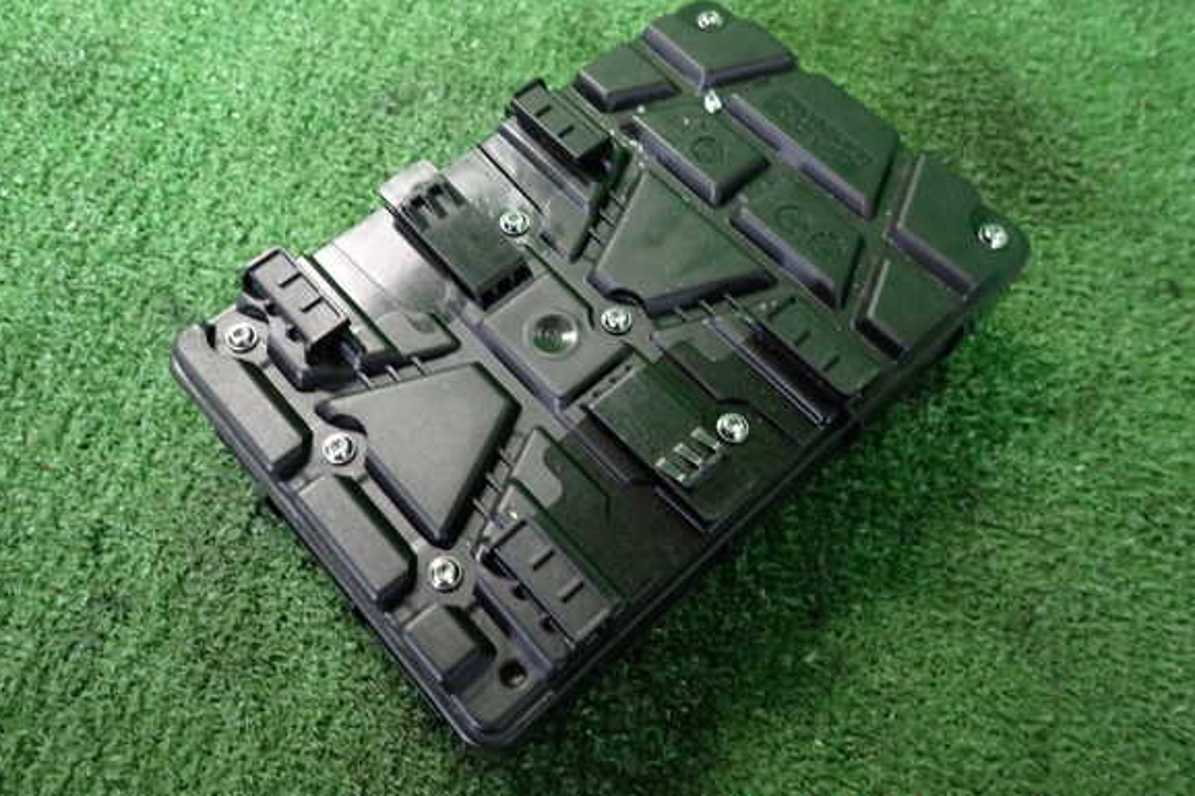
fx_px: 896
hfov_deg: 67.4
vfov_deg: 47.9
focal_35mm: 27
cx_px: 591
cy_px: 382
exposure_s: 1/30
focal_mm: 4.5
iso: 500
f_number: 2
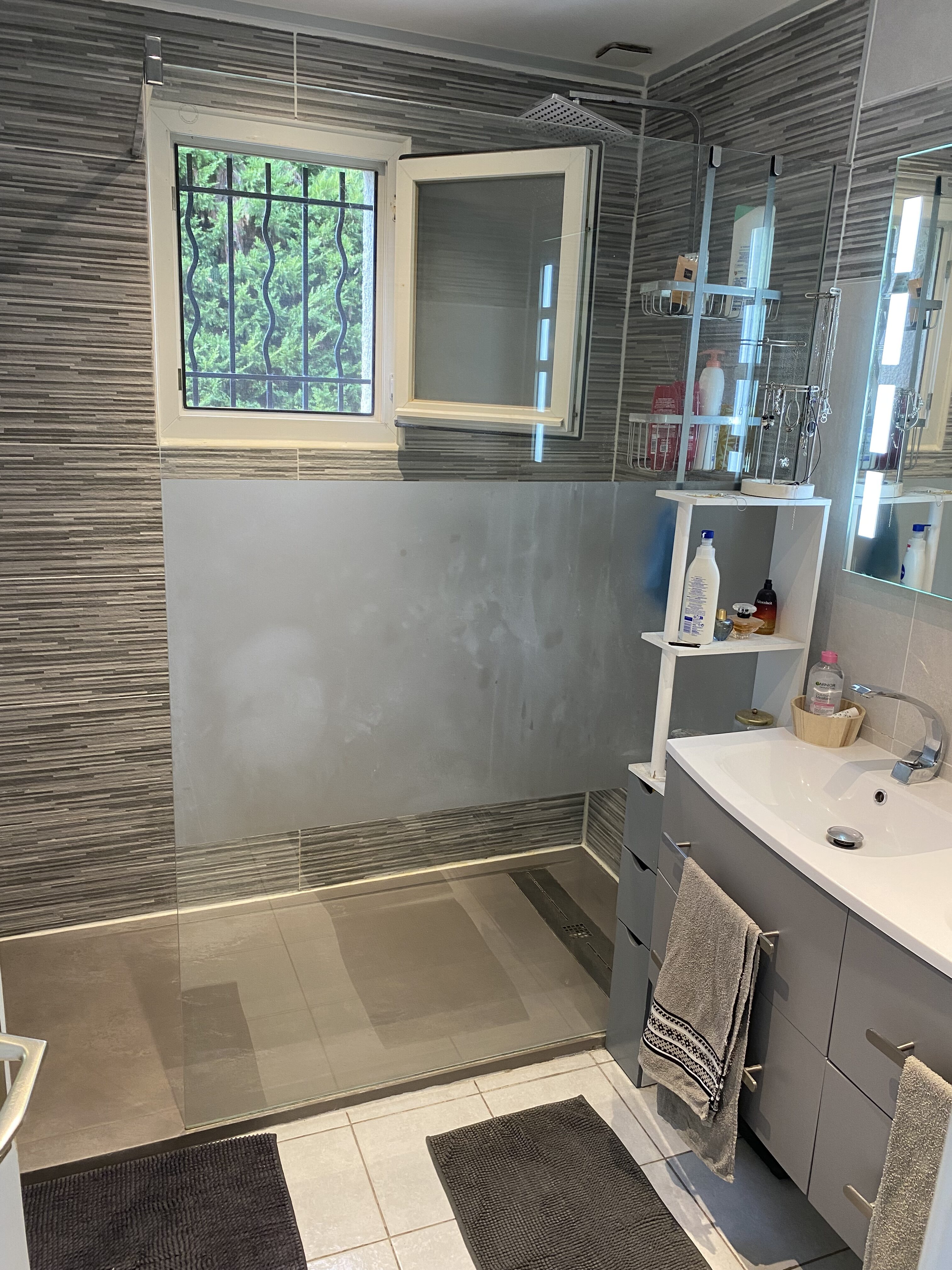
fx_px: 953
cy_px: 635
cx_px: 476
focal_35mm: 26
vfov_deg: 67.3
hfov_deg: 53.1
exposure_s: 1/50
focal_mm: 4.25
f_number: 1.8
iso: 125
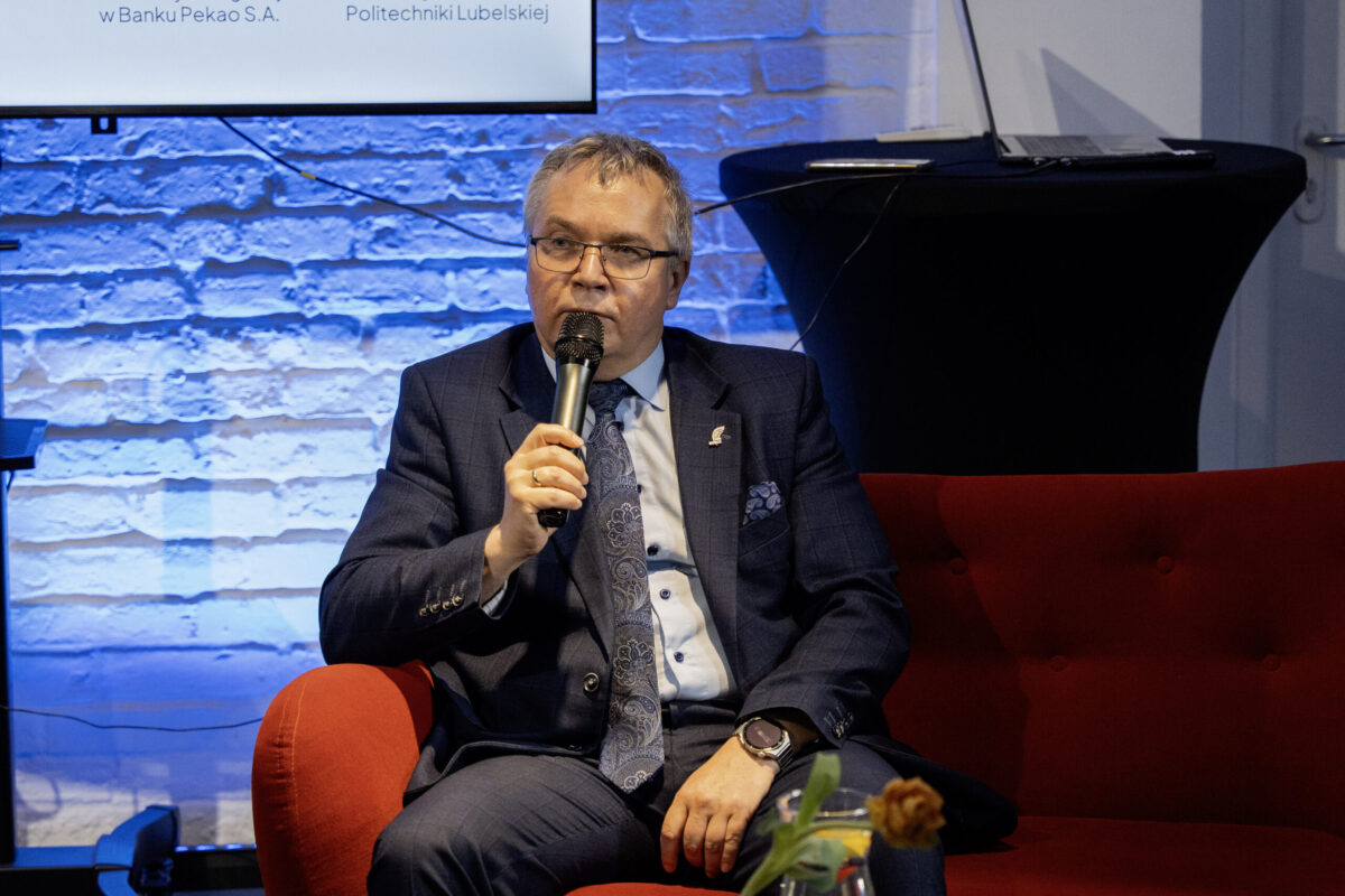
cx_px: 672
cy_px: 448
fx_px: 3923
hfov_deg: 19.5
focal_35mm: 105
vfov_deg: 13.0
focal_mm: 70
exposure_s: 1/640
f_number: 3.2
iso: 3200
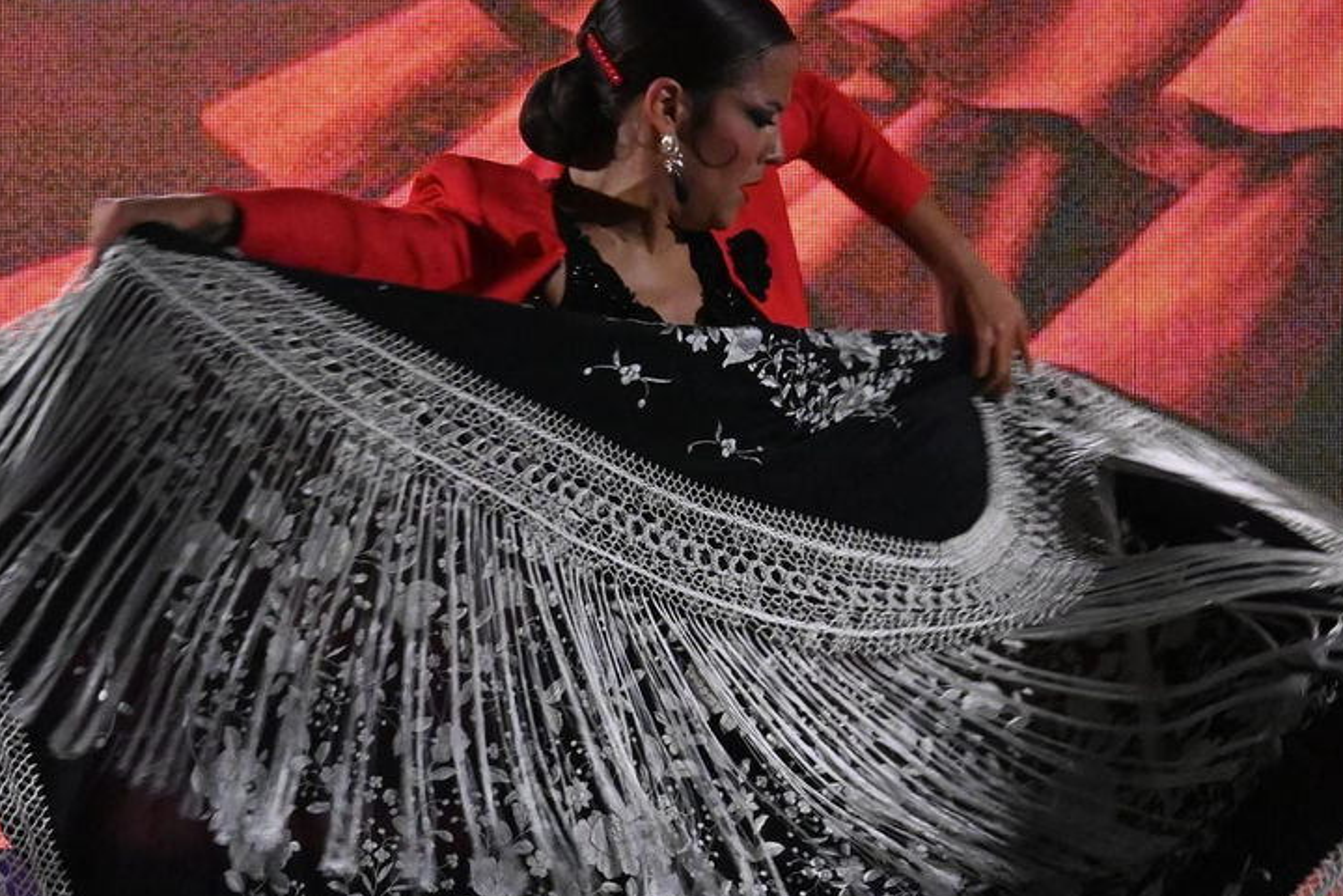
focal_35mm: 340
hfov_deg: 6.1
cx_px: 653
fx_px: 12683
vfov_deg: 4.0
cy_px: 530
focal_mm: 102
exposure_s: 1/160
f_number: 6.3
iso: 6400
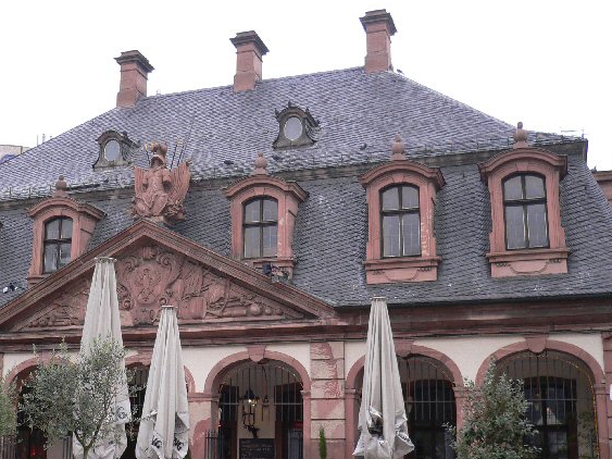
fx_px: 813
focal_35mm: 46
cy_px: 262
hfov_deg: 41.1
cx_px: 248
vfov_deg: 31.5
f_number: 2.8
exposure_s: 1/250
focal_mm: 5.8
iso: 80
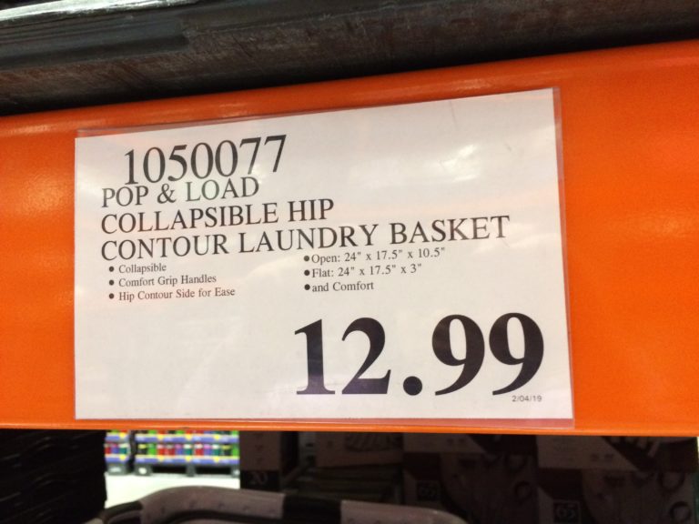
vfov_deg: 48.2
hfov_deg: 61.7
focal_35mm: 29
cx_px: 350
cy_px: 262
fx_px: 586
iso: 320
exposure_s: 1/24
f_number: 2.2
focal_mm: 4.15
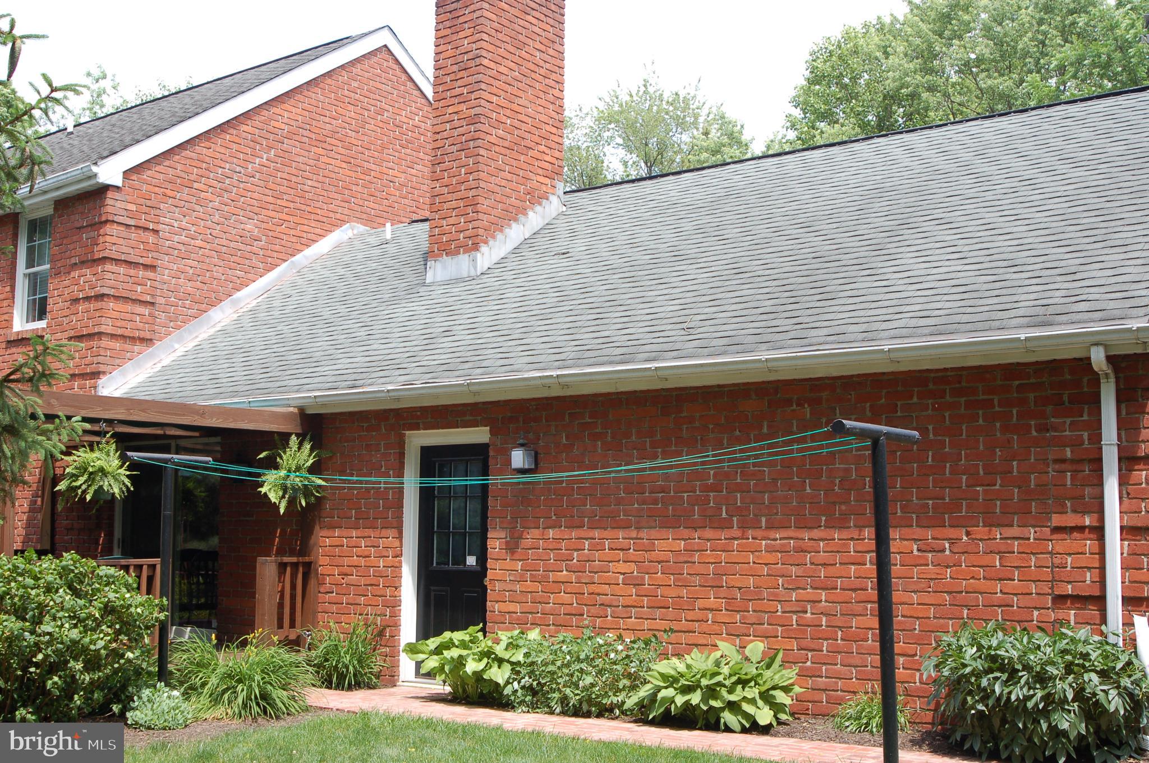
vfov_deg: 31.8
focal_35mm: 42
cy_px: 382
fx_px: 1339
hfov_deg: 46.4
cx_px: 574
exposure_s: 1/160
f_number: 7.1
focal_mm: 28
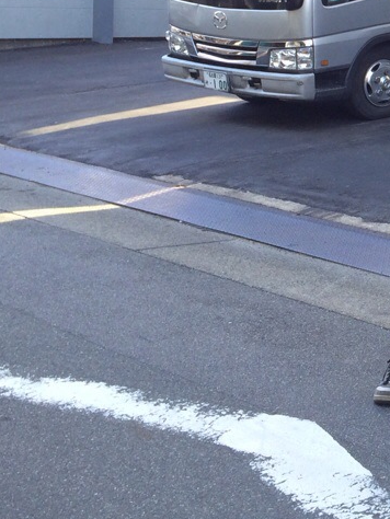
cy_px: 54
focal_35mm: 81
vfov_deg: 23.5
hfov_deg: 15.9
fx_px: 1216
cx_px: 664
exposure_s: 1/120
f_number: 2.2
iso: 50
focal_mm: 4.12
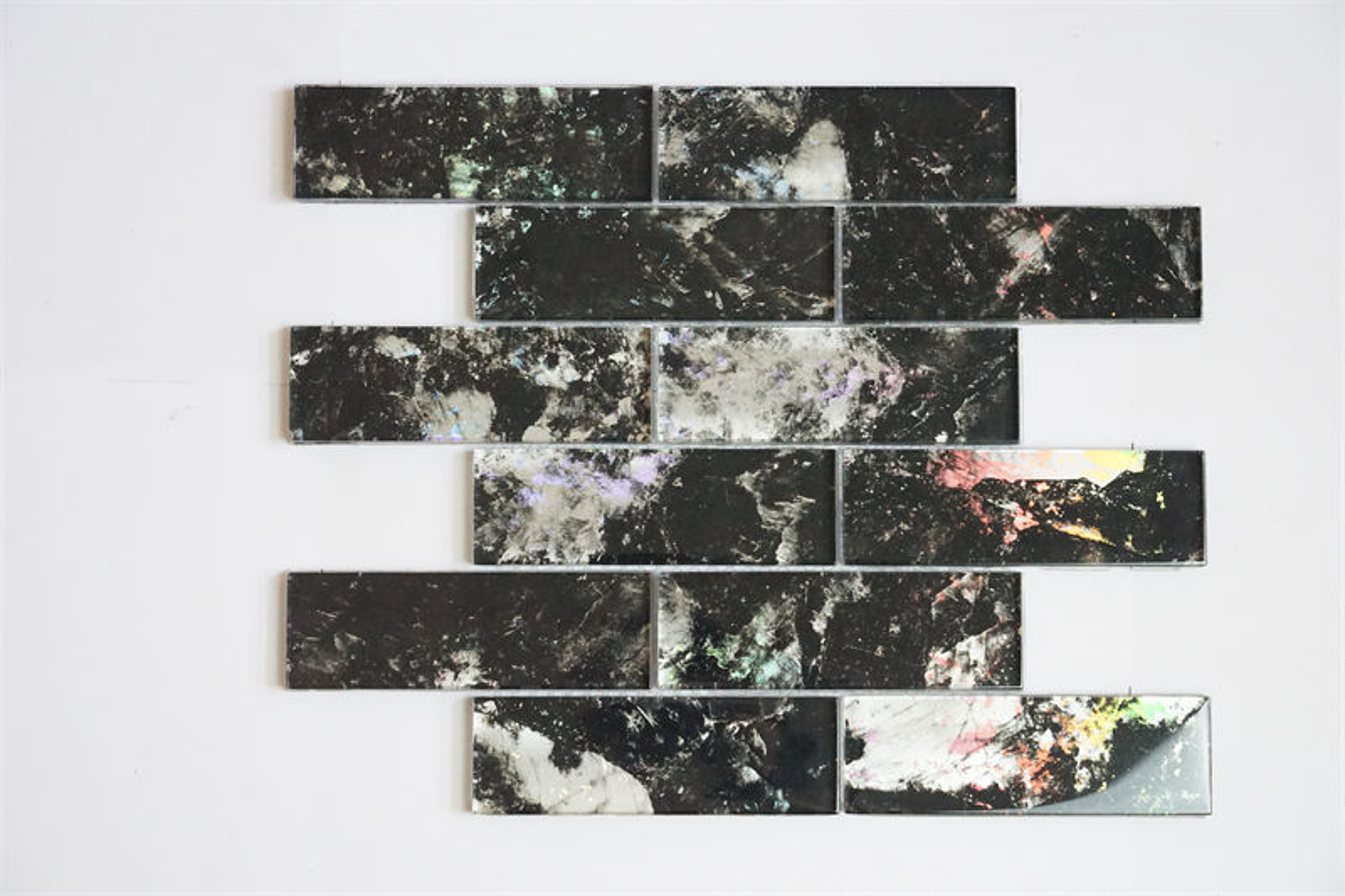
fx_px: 2615
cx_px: 672
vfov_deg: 19.4
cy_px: 448
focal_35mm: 70
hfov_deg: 28.8
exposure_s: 1/320
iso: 10000
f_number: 5.6
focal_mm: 70
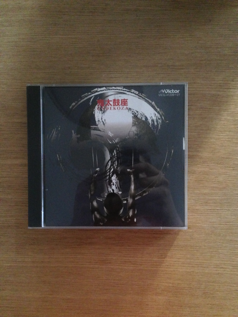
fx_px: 303
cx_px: 119
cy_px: 158
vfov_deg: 55.4
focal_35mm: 33
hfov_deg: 42.9
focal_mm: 4.13
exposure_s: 1/20
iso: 1250
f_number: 2.4
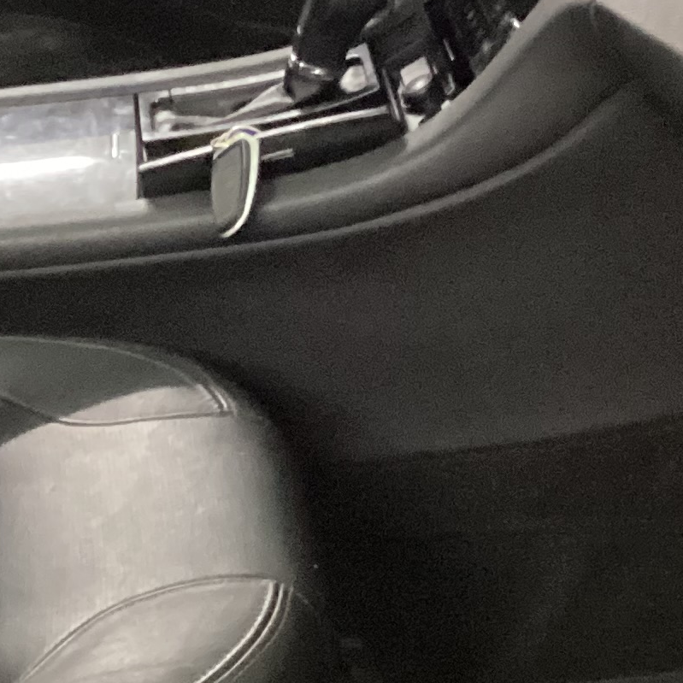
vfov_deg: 15.5
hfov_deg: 15.5
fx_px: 2500
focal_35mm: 112
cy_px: 232
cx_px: 264
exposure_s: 1/20
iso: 640
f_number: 2.4
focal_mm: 3.3
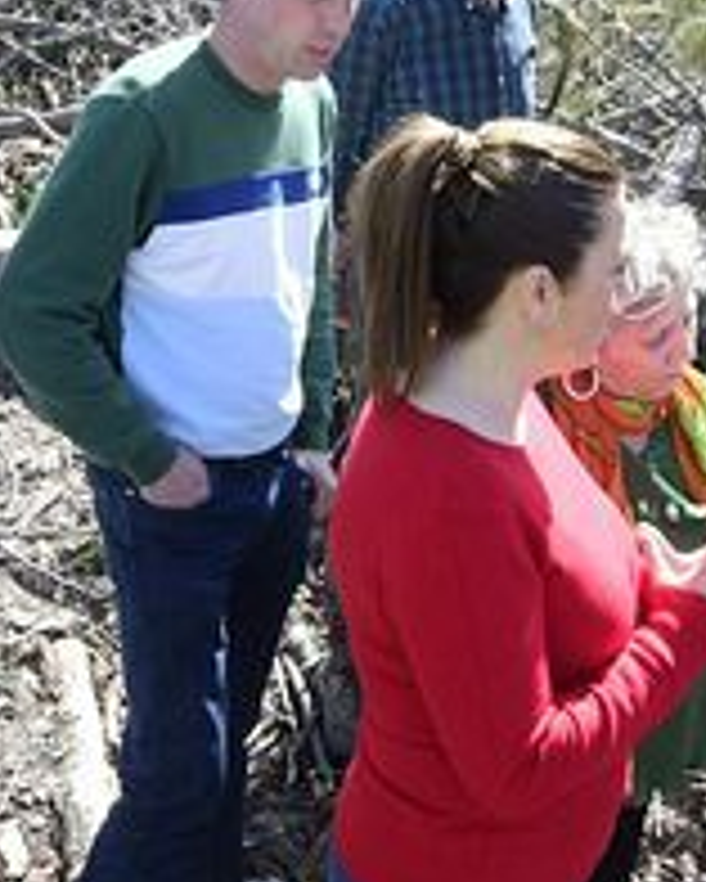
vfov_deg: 27.5
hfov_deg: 22.2
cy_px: 448
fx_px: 1801
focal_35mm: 69
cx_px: 423
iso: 160
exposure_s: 1/125
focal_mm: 12
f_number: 6.3
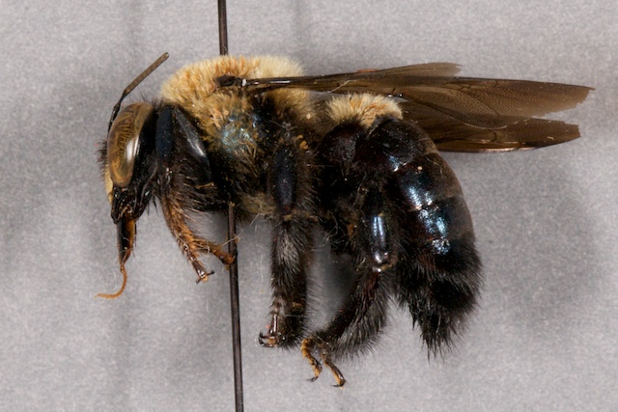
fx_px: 2704
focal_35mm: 158
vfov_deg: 8.7
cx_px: 309
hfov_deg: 13.0
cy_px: 206
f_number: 32
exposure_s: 1/60
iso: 400
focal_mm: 105
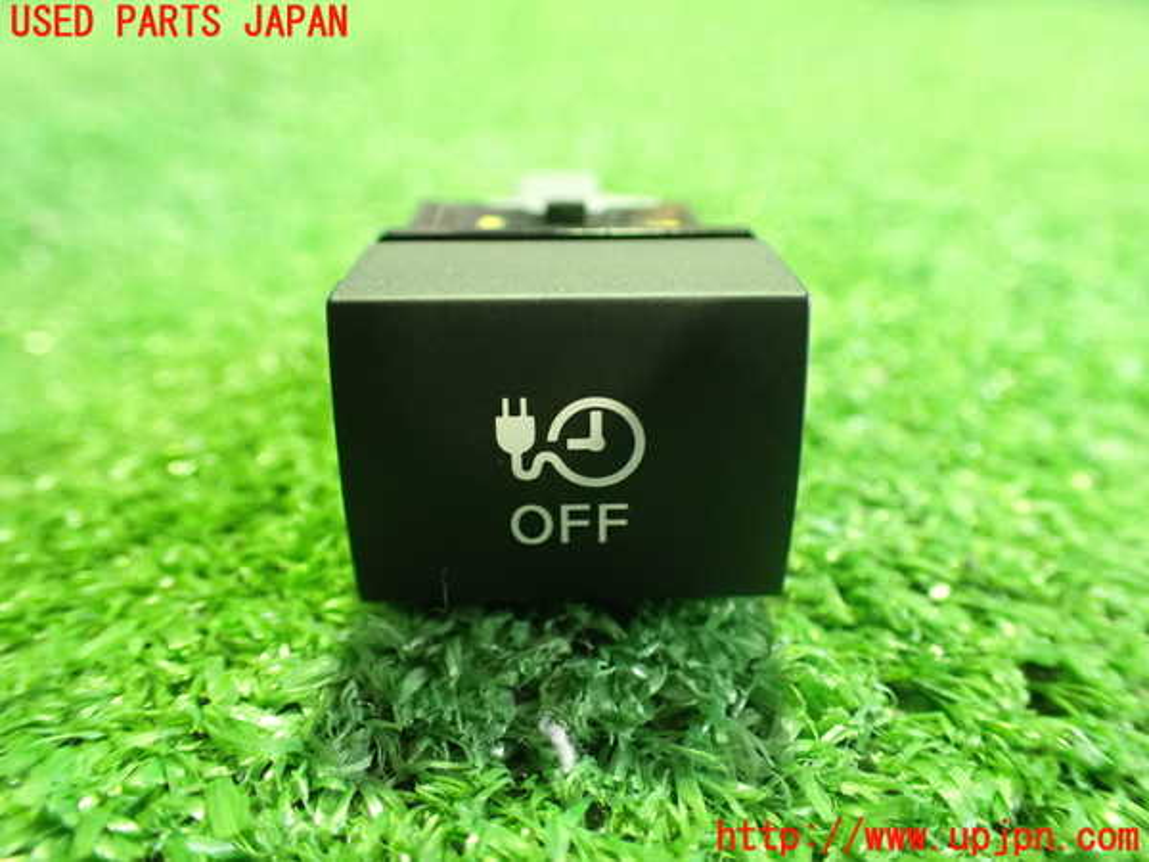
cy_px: 431
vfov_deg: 46.8
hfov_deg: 60.0
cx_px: 574
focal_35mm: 30
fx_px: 996
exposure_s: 1/30
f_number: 2.3
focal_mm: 5.4
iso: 1600
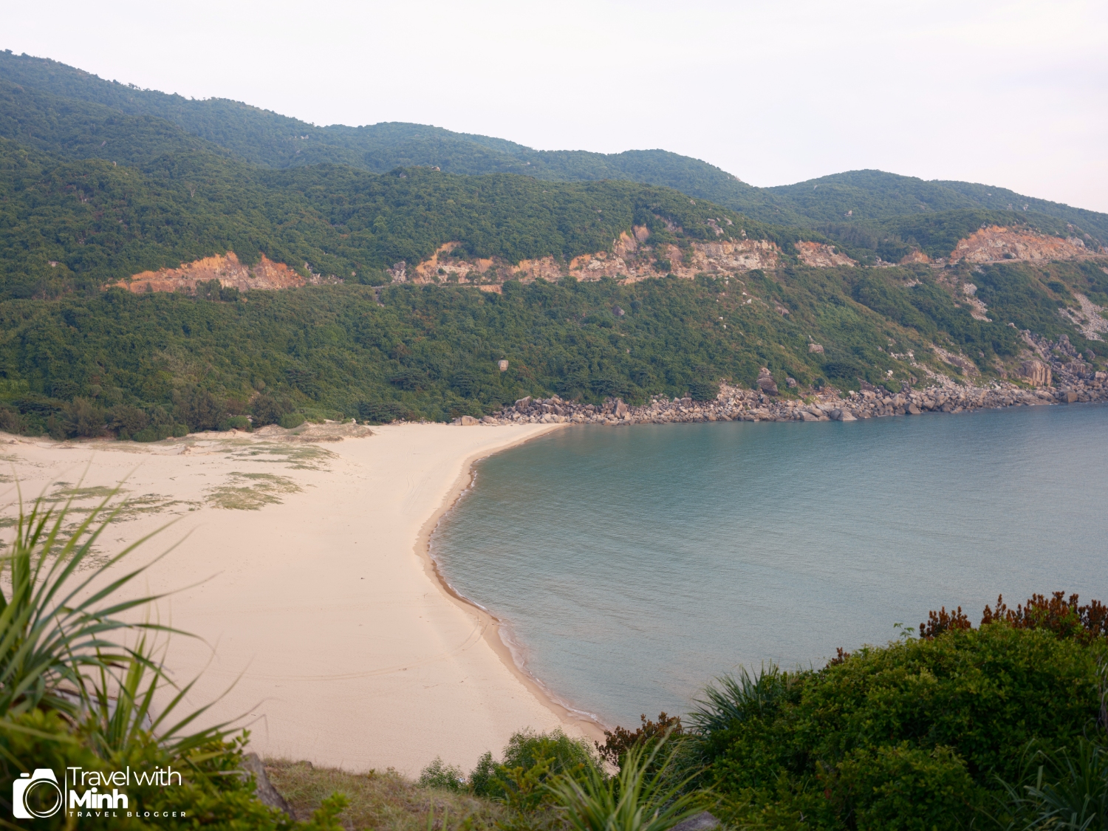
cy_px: 416
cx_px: 554
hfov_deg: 51.4
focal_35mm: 36
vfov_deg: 39.7
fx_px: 1152
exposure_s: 1/100
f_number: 2.8
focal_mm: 45
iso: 200
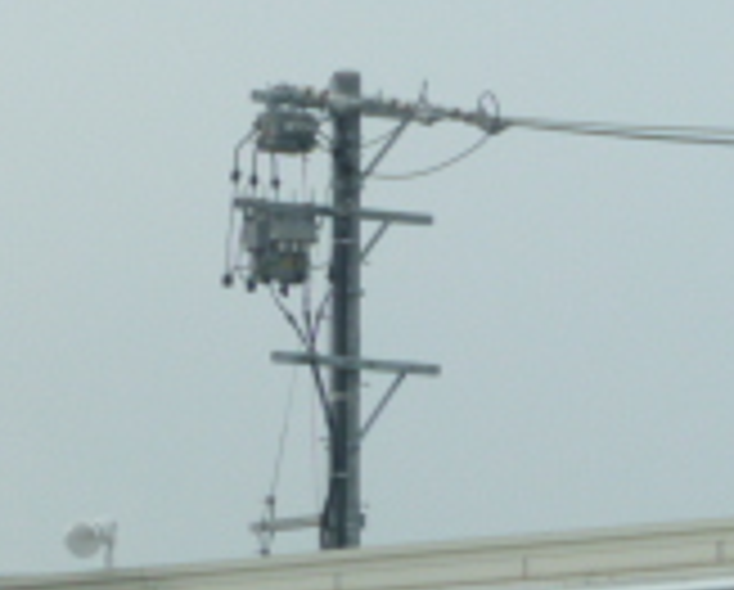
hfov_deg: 6.8
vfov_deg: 5.5
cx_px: 1157
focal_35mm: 279
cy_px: 887
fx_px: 6072
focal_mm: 13.2
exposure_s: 1/250
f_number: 4.7
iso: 100
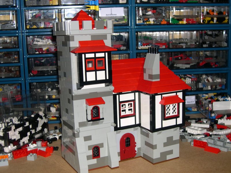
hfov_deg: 40.4
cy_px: 86
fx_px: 314
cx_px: 116
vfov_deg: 30.9
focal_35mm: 47
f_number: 3.1
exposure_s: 1/60
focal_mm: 10.1
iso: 100
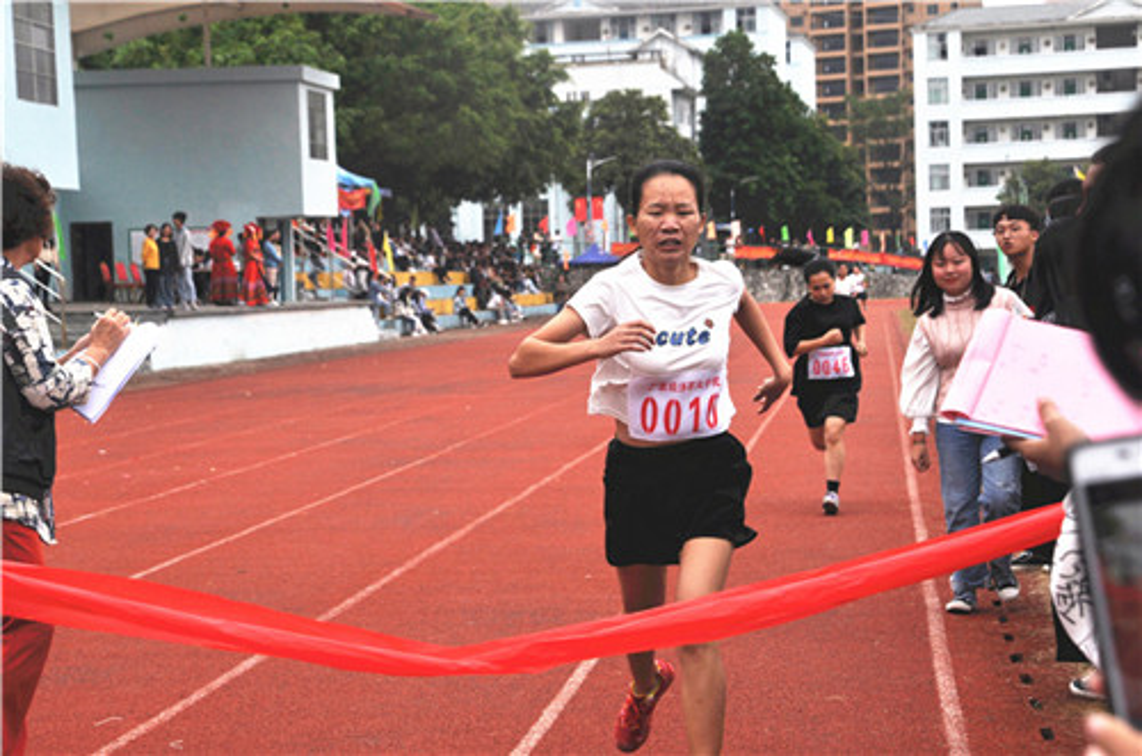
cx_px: 571
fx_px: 2469
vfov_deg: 17.4
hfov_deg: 26.0
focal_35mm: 78
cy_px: 378
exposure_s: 1/500
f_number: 11
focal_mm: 52
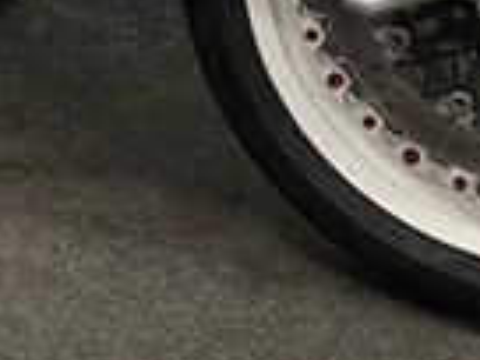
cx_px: -60
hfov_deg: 15.7
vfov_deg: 10.8
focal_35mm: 122
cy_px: -434
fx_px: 1692
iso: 80
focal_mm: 5.1
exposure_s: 1/50
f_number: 1.6
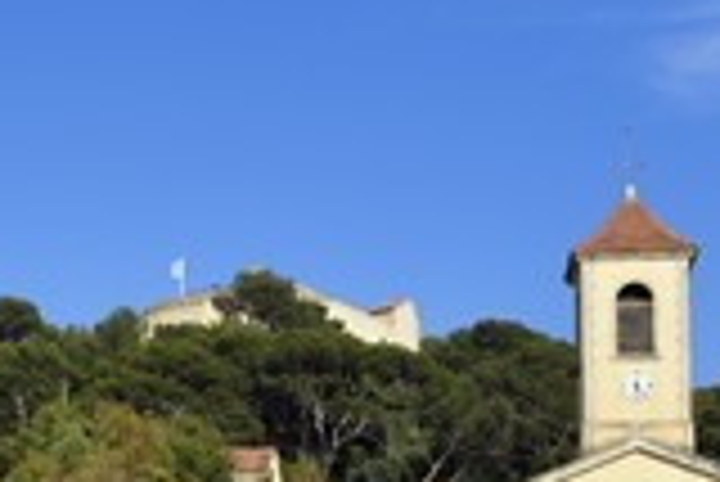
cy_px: 505
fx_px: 2622
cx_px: 72
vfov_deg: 10.4
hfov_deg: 15.5
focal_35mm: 131
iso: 200
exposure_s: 1/250
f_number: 14
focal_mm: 50
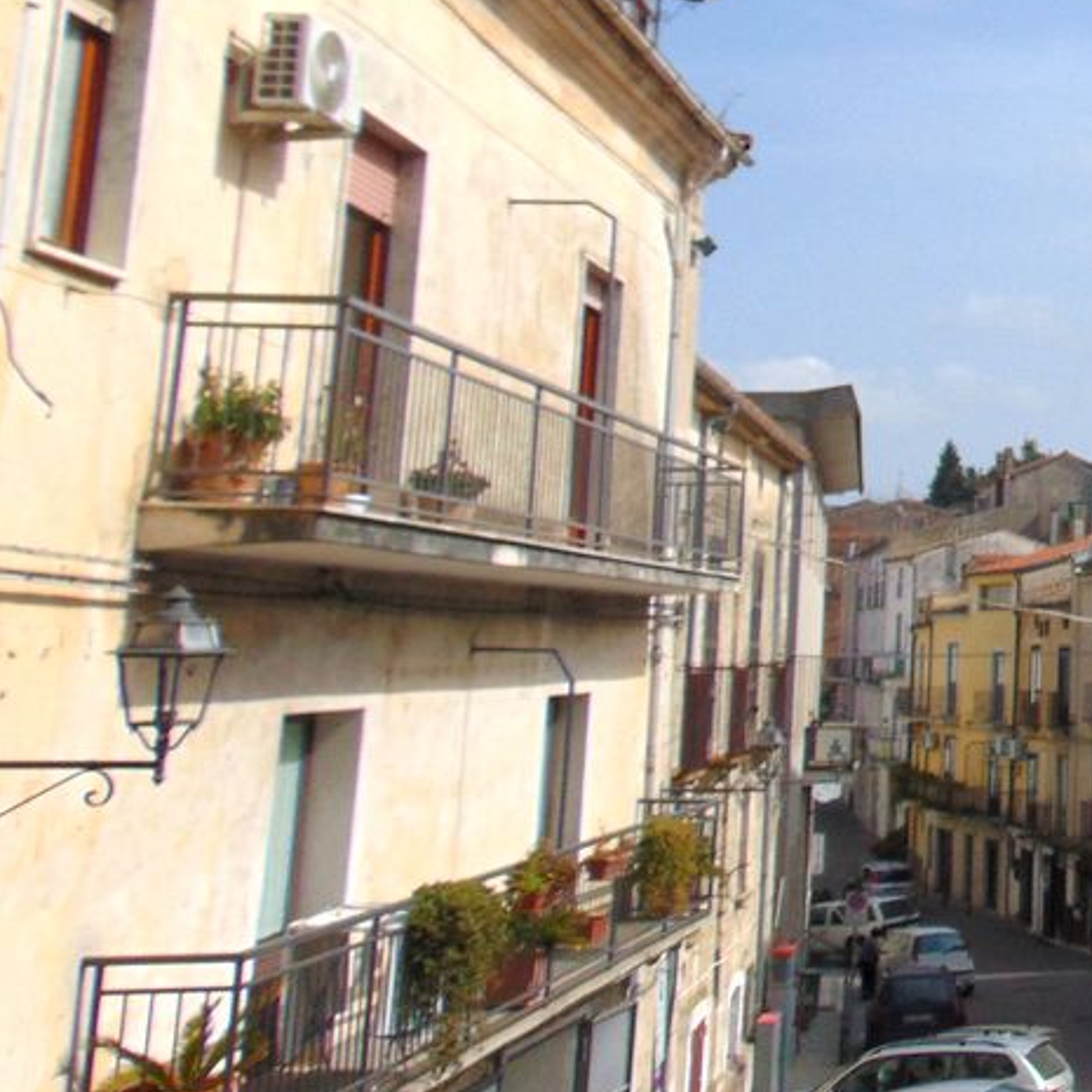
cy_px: 202
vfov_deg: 29.3
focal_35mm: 57
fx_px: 2034
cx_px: 1332
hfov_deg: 26.5
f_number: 7.7
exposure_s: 1/500
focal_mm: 4.5
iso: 80
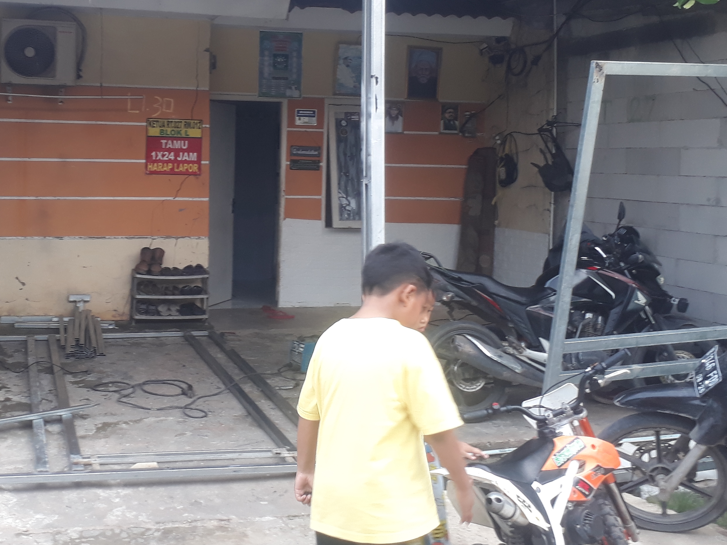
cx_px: 244
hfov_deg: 41.5
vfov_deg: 31.8
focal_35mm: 45
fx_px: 945
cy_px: 163
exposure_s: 1/33
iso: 40
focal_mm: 3.6
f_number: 1.9
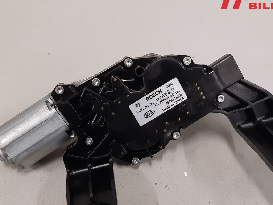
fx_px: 323
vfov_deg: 34.8
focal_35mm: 41
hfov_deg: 45.8
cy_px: 135
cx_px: 134
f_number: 1.7
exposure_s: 1/50
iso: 200
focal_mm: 3.93
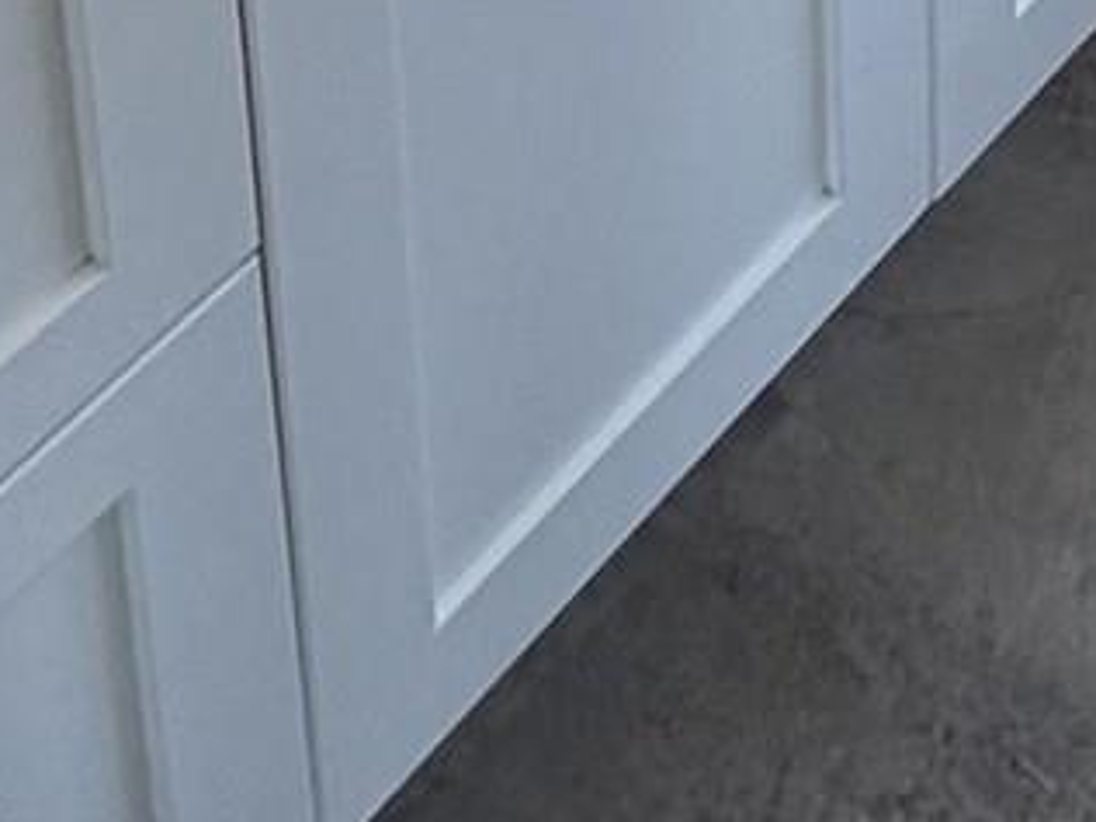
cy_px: -1980
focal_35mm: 102
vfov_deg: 9.4
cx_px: 1016
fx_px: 3229
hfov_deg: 18.9
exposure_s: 1/120
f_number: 2.2
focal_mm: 2.22
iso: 125
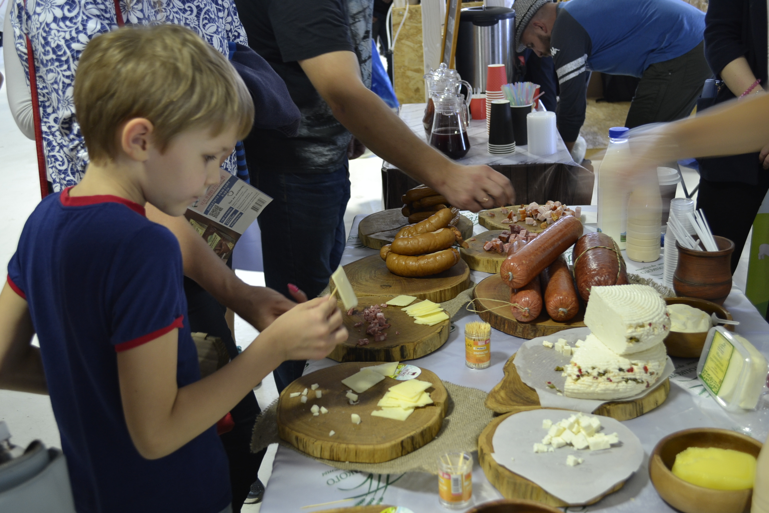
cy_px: 256
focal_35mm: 42
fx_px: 897
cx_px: 384
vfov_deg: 31.9
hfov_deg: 46.4
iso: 400
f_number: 4.5
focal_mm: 28
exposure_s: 1/15
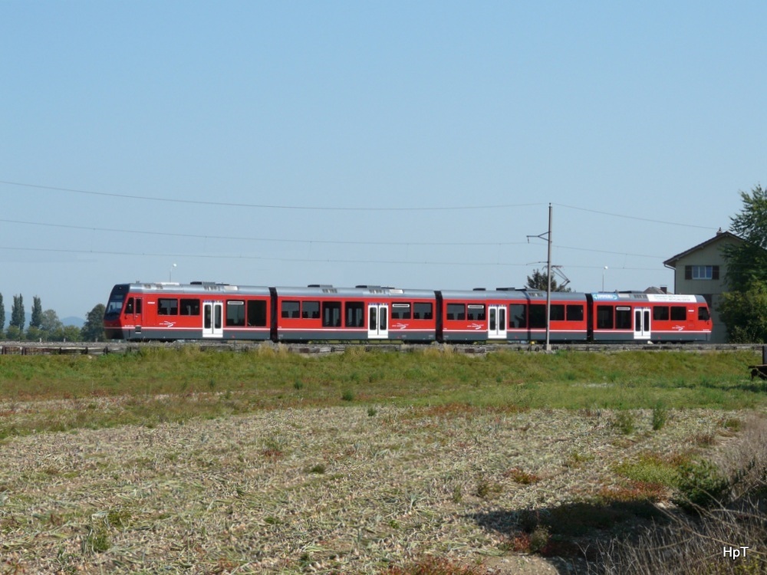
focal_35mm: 79
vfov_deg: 18.7
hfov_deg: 24.7
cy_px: 288
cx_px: 384
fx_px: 1750
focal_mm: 12.9
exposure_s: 1/1000
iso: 100
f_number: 4
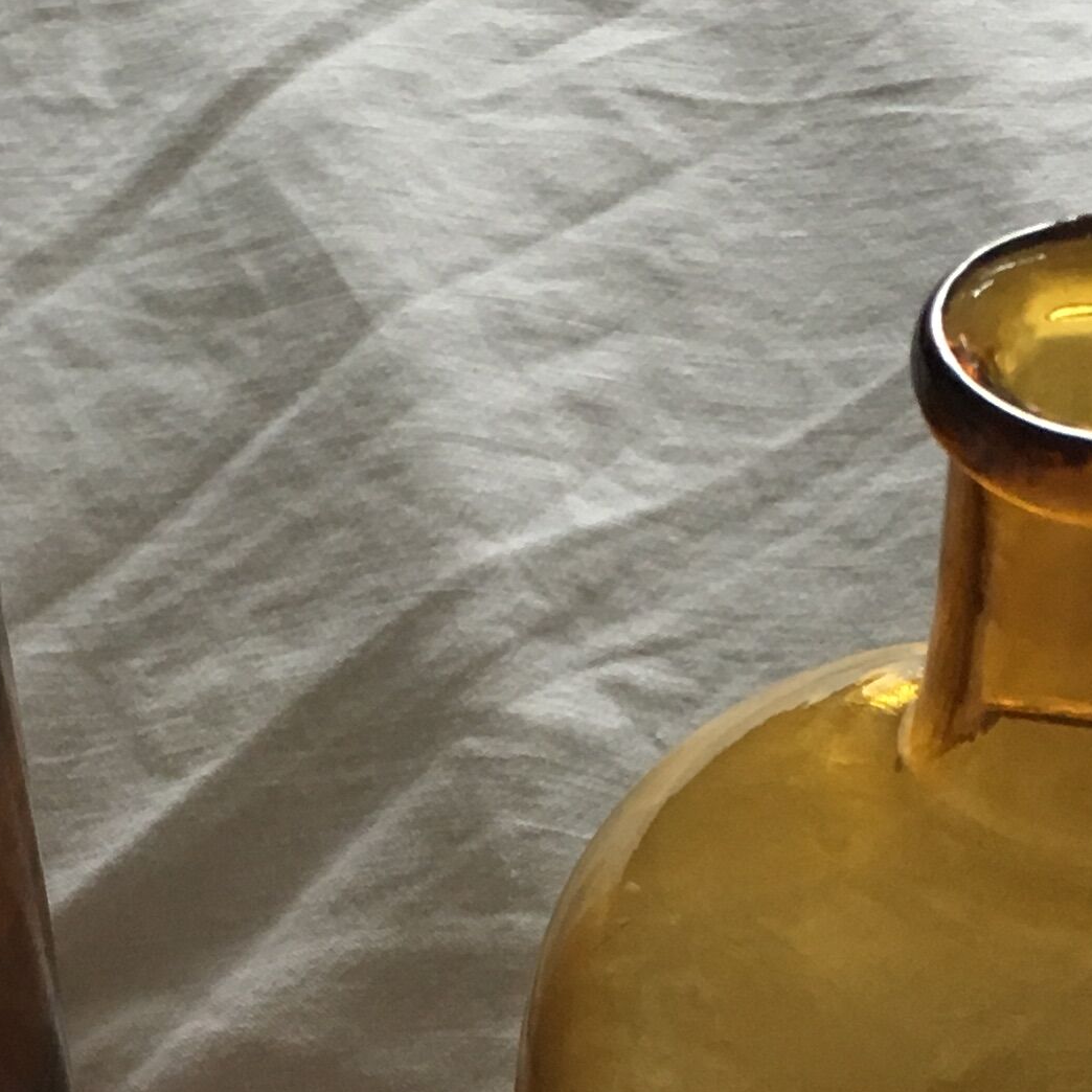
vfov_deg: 17.0
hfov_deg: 17.4
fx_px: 3533
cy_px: 1186
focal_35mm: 99
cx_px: 176
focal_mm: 4.15
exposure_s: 1/33
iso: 125
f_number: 2.2
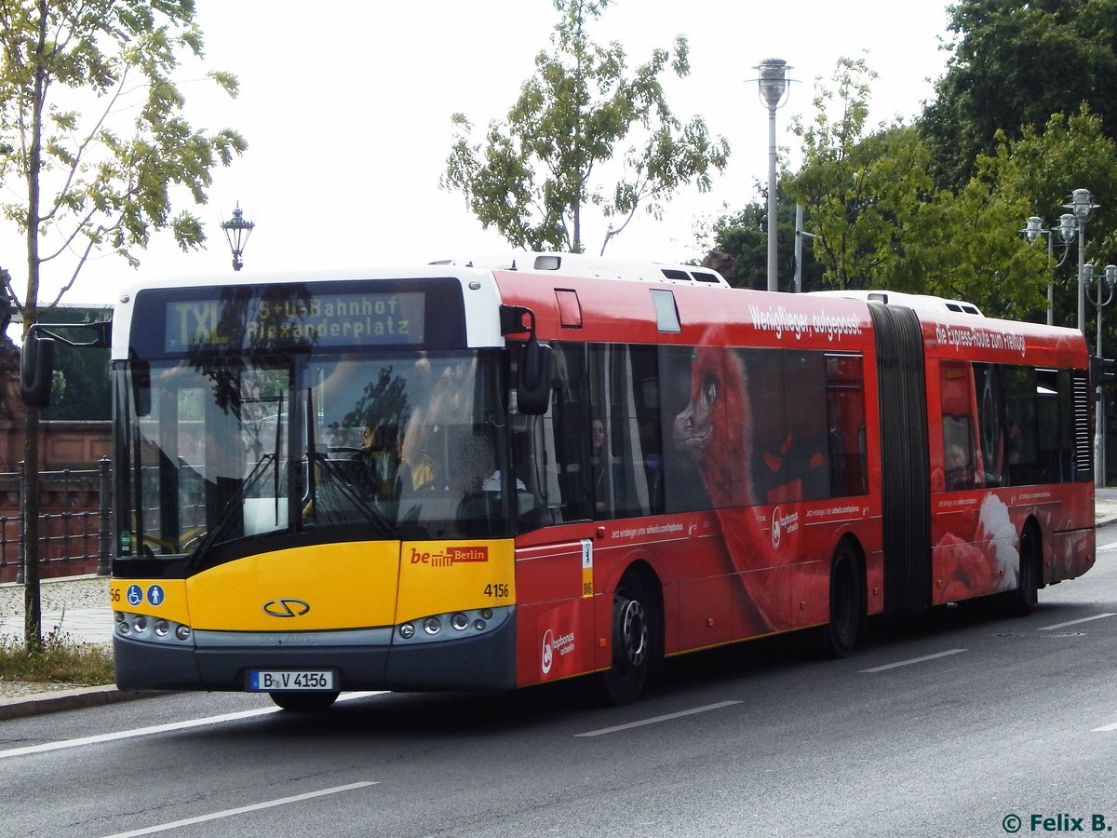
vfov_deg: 14.2
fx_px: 3356
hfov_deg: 18.9
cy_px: 419
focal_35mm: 104
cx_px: 558
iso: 125
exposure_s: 1/640
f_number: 4.5
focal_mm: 18.7
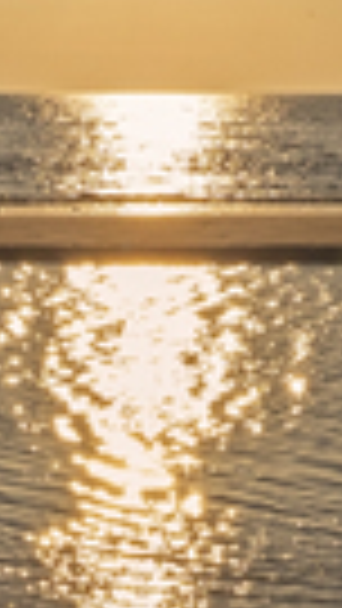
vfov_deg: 12.6
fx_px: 2707
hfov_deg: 7.2
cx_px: 76
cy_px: 646
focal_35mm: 168
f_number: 13
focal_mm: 17
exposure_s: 1/500
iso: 200
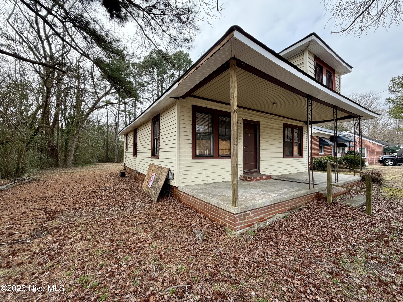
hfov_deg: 102.1
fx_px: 163
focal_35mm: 14
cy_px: 151
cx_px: 202
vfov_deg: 85.7
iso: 64
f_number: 2.2
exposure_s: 1/439
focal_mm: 2.22
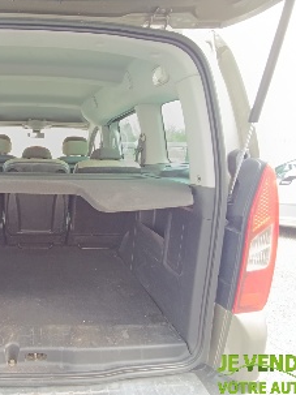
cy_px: 201
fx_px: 251
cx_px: 47
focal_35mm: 22
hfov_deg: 55.4
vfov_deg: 76.4
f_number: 2.2
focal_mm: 1.65
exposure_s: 1/50
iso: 250
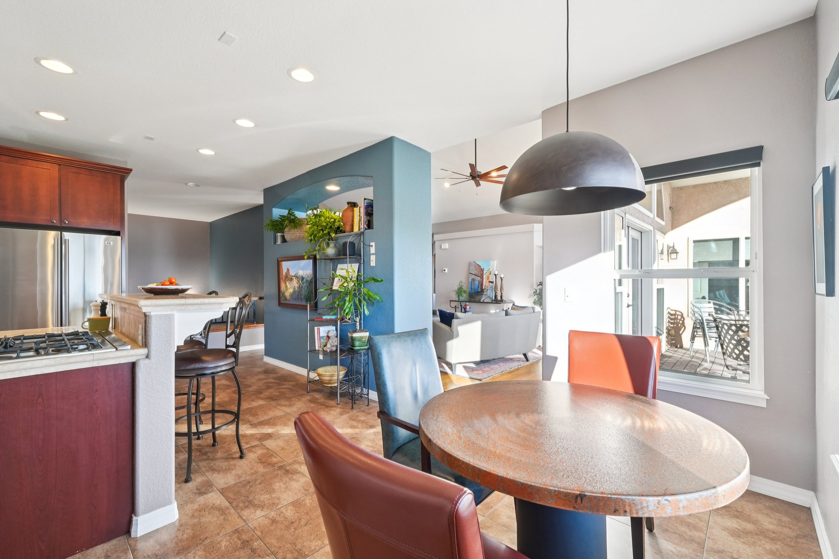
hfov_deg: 100.4
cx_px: 420
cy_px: 280
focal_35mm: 15
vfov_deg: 77.3
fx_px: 350
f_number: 8
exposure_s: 1/20
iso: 800
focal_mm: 10
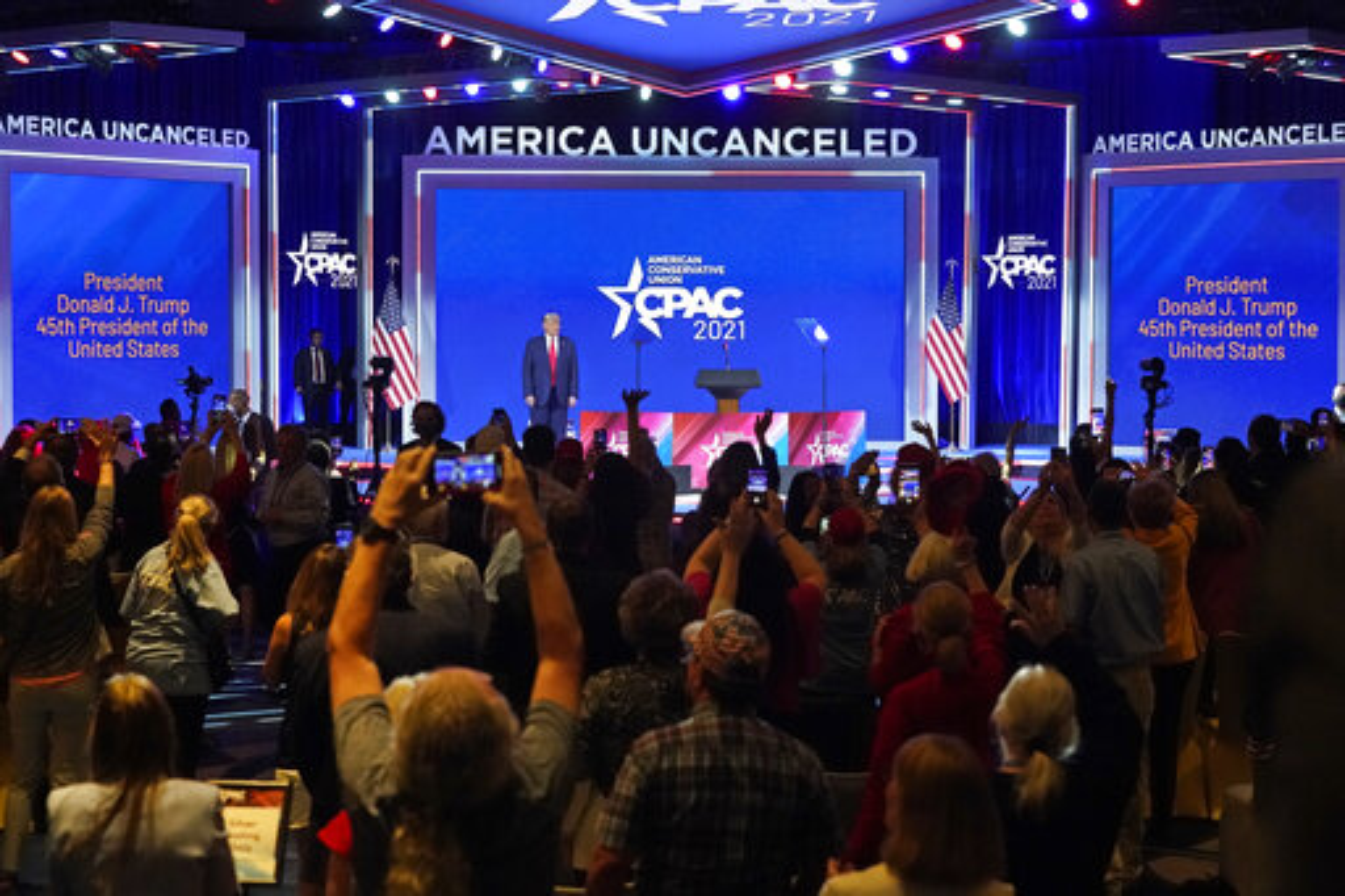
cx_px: 672
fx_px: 2614
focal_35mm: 70
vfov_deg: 19.4
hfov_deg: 28.9
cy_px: 448
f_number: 5
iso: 12800
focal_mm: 70
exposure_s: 1/500
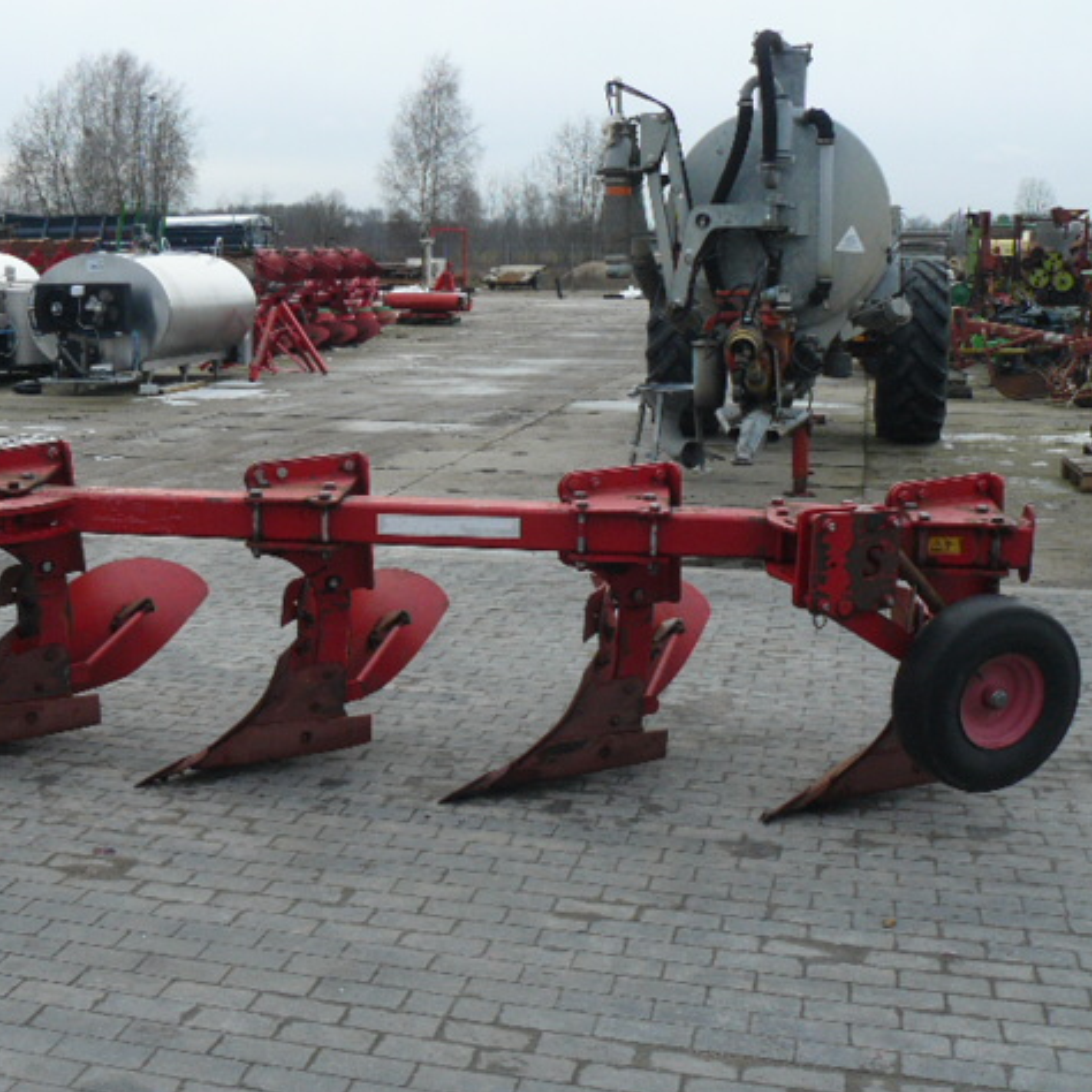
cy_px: 551
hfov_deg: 38.8
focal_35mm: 43
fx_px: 1535
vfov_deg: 39.2
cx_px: 380
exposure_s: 1/125
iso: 100
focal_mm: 6
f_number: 4
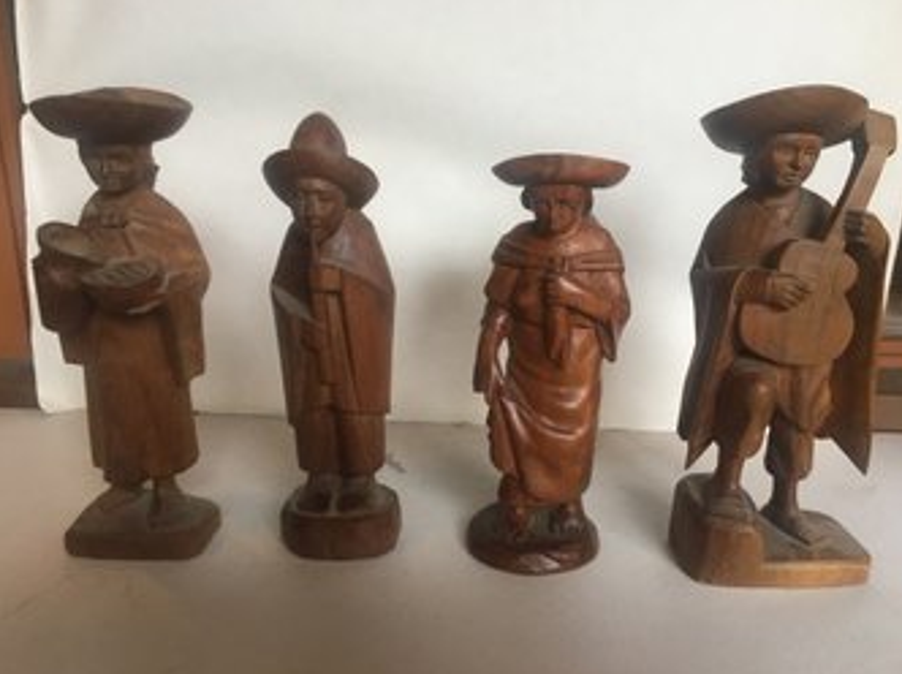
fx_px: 781
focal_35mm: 30
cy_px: 338
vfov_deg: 46.7
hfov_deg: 60.0
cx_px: 461
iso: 80
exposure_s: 1/30
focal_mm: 4.15
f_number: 2.2
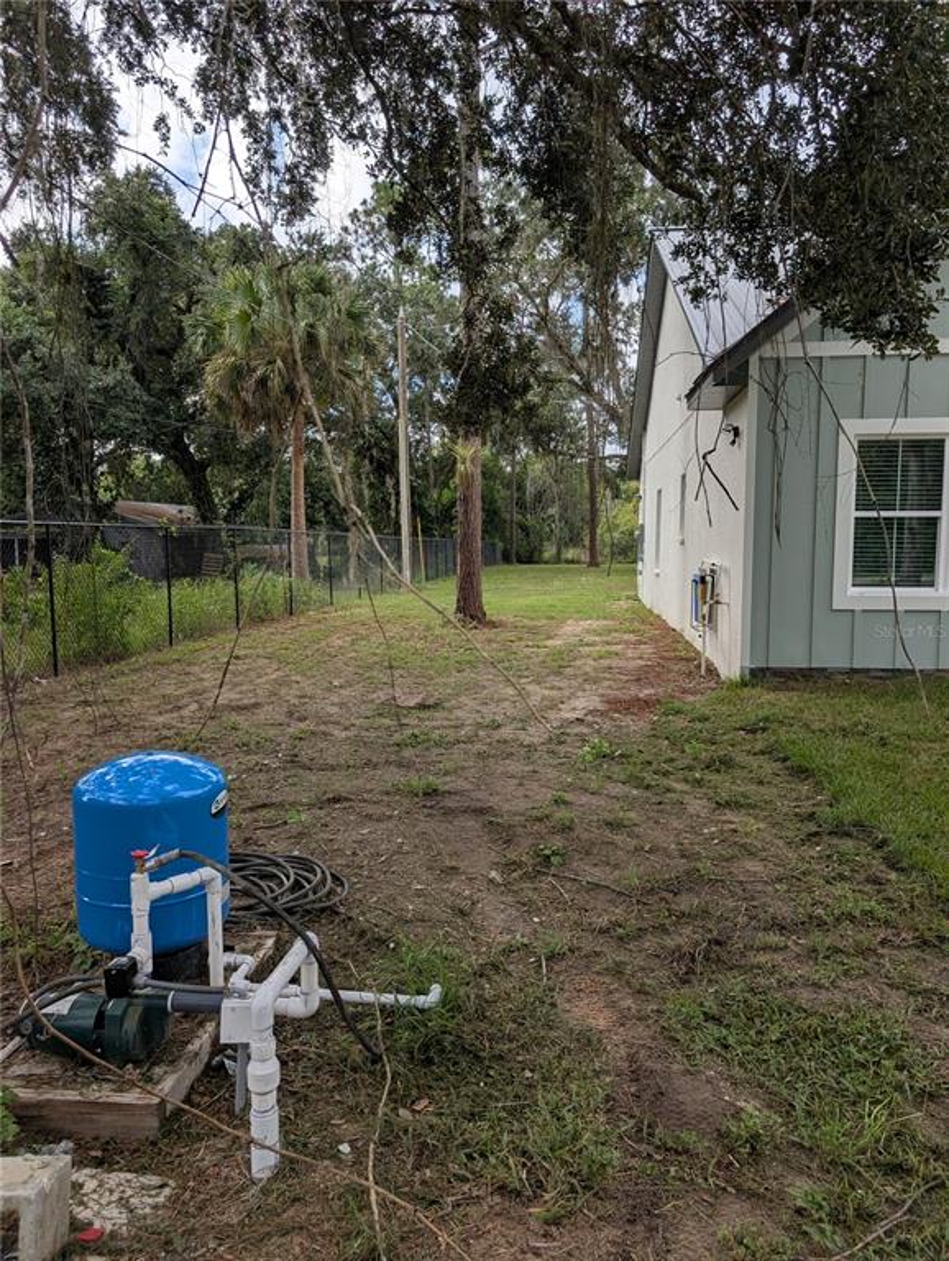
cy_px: 630
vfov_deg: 71.5
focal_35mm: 24
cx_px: 474
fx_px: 875
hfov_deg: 56.9
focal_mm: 6.9
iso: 17
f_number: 1.68
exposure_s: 1/903
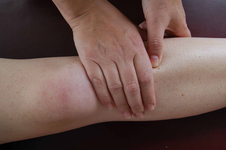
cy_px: 75
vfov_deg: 34.1
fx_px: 244
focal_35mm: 39
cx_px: 113
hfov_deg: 49.6
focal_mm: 26
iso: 280
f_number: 5.6
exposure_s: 1/125
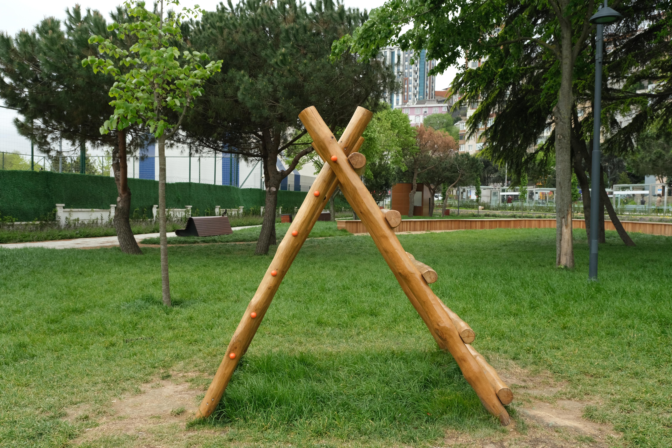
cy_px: 224
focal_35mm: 30
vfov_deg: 43.6
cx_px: 336
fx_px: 560
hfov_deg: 61.9
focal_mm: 20.2
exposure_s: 1/320
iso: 640
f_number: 8
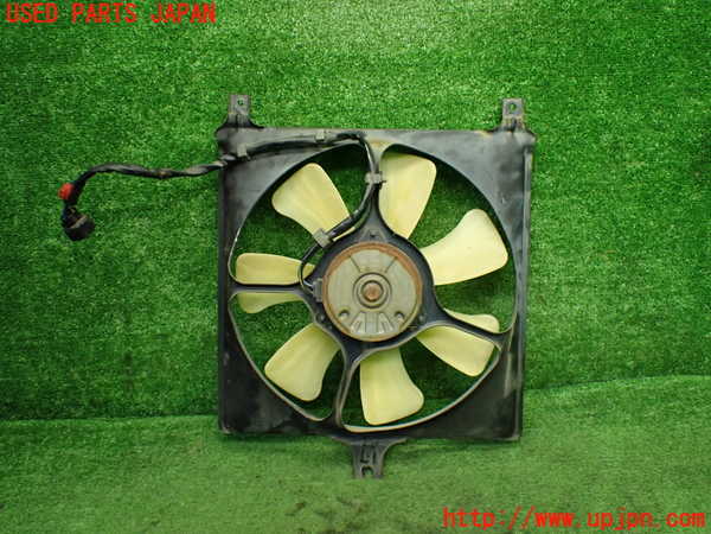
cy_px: 267
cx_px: 356
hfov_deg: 60.0
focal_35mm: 30
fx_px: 616
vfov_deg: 46.8
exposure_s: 1/125
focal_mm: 5.4
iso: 500
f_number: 2.3
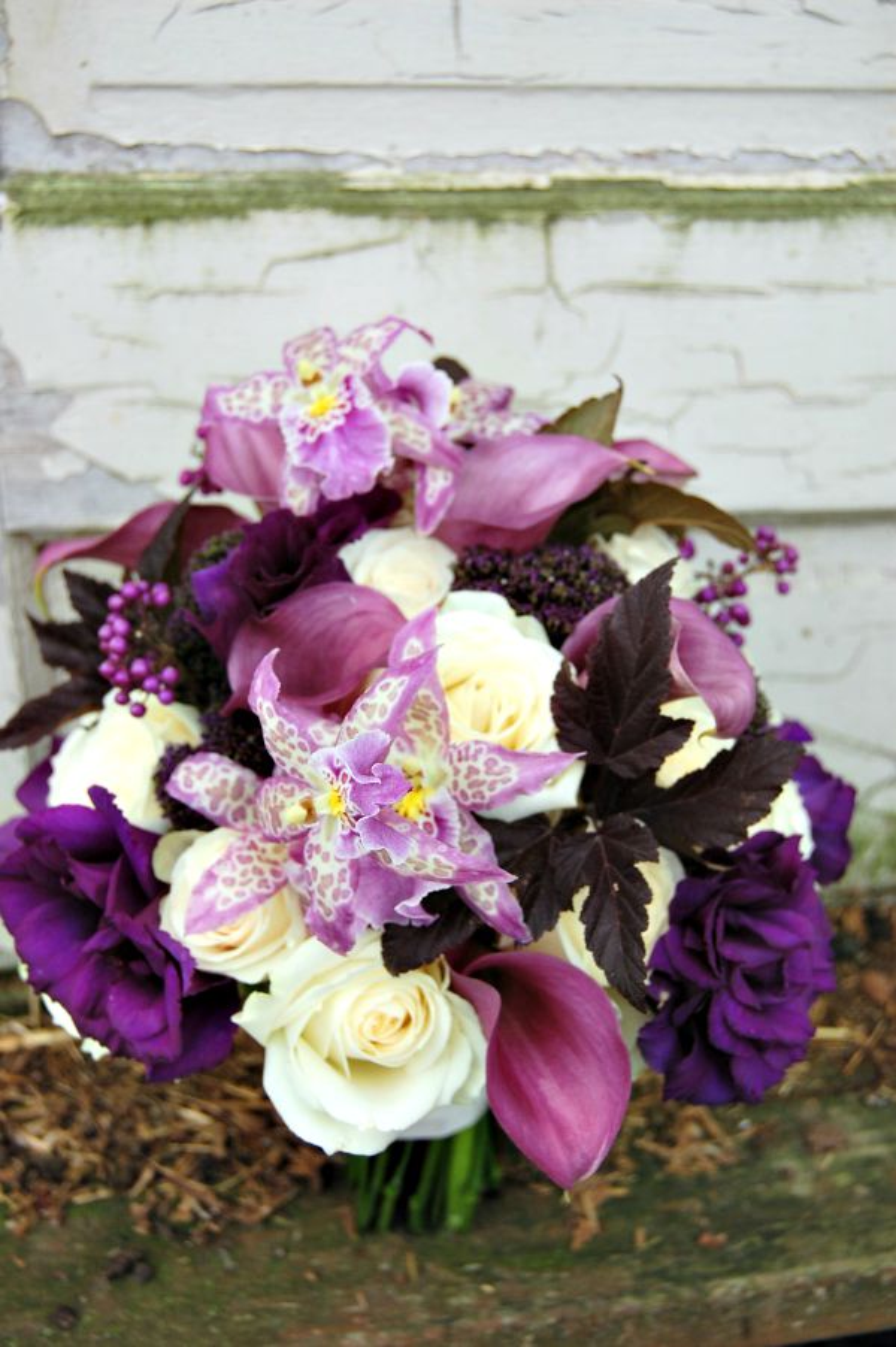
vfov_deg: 42.4
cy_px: 674
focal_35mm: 46
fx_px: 1739
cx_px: 448
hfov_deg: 28.9
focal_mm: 31
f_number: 4.5
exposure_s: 1/500
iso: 200
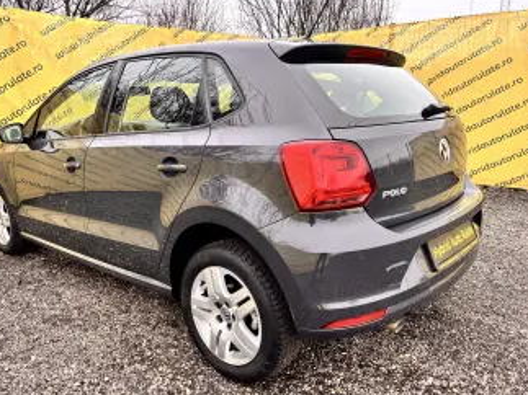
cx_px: 245
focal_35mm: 29
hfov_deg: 61.6
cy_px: 199
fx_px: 442
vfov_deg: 48.2
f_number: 1.6
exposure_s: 1/121
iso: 50
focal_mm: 5.96
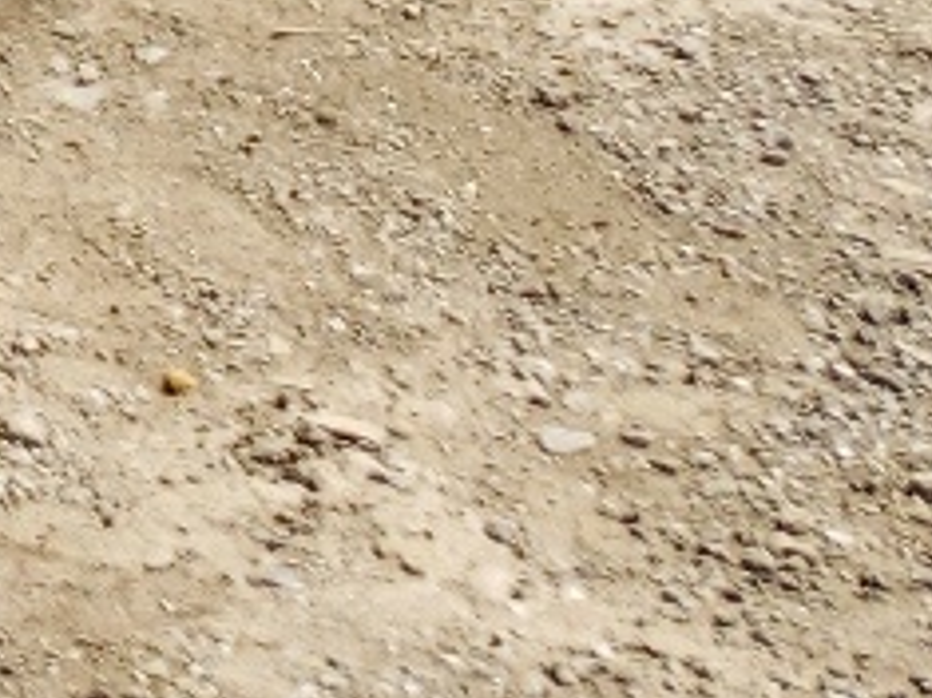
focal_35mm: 177
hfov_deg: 9.0
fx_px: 4763
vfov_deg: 8.0
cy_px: -722
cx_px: -1923
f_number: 1.5
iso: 50
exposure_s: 1/2000
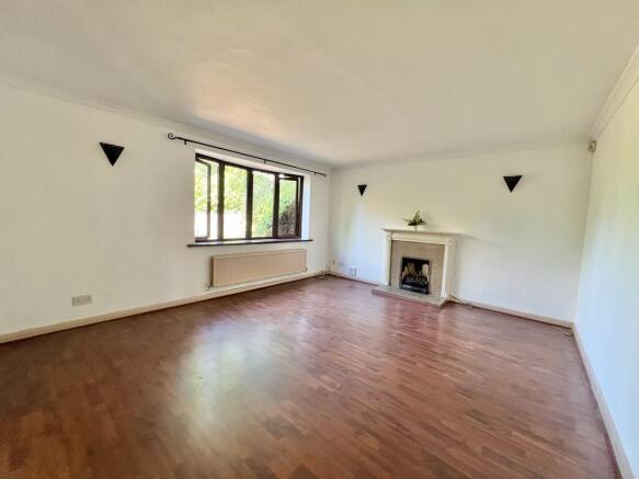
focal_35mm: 13
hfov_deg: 106.2
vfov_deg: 89.9
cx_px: 320
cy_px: 240
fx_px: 240
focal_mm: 1.57
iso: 250
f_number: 1.8
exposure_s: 1/87
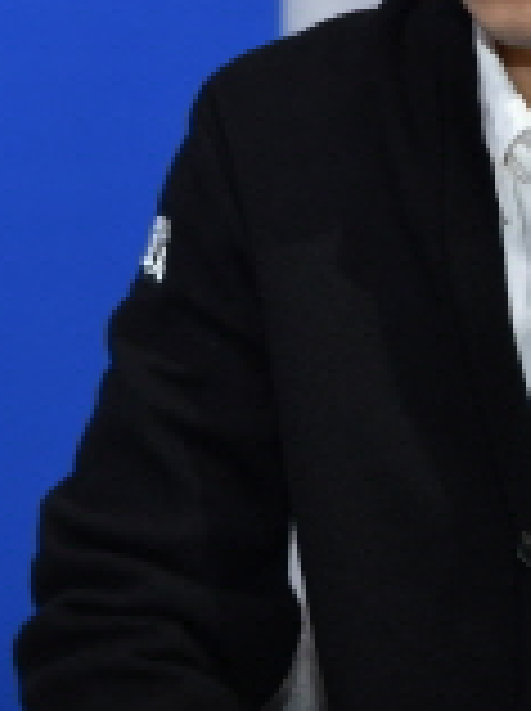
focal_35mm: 174
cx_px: 112
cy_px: 128
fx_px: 3568
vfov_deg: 11.3
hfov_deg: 8.5
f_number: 4.5
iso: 640
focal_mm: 34
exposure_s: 1/200
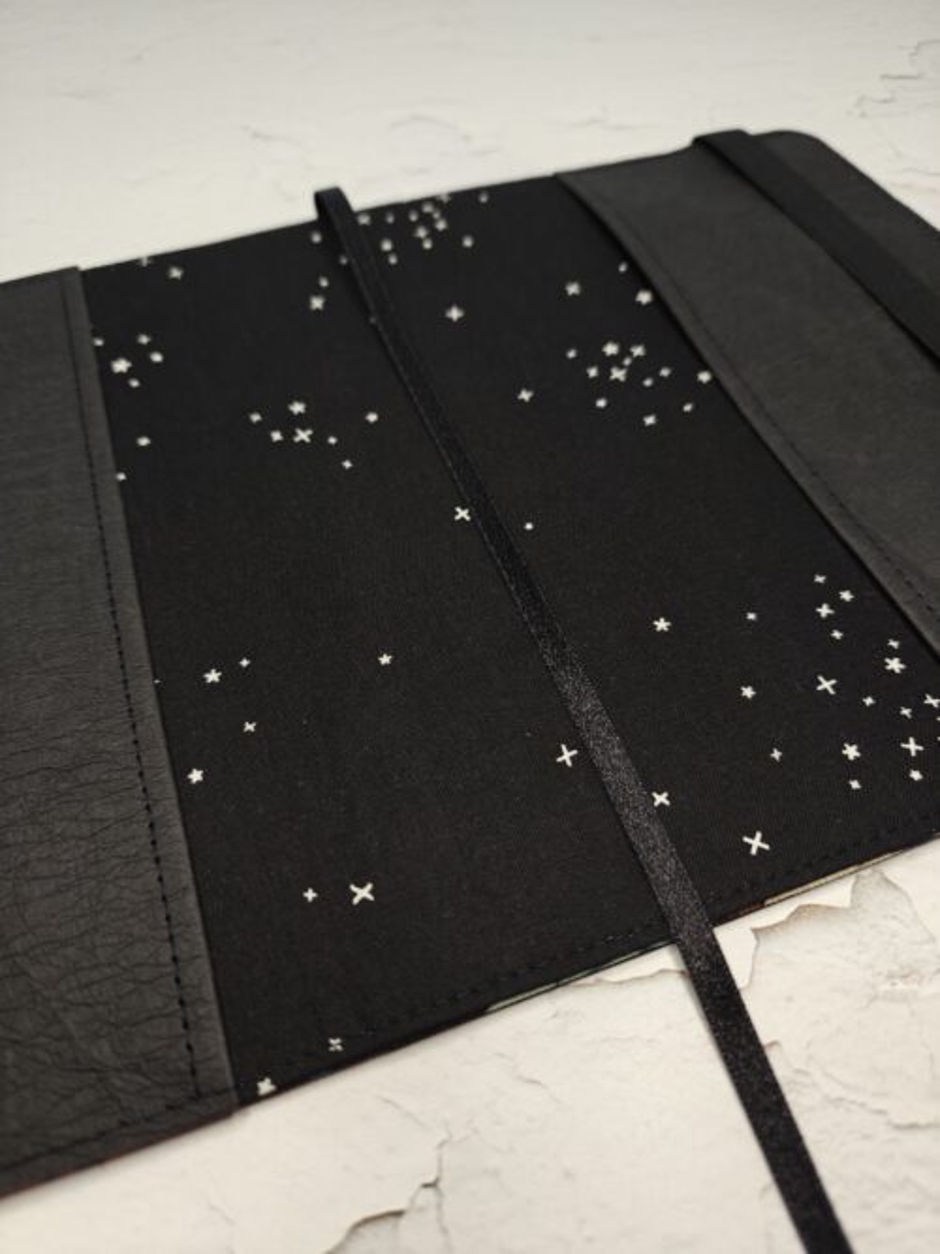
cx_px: 470
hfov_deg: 58.9
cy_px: 627
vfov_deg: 73.9
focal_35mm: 23
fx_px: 833
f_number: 1.6
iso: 200
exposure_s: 1/76
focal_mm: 6.06
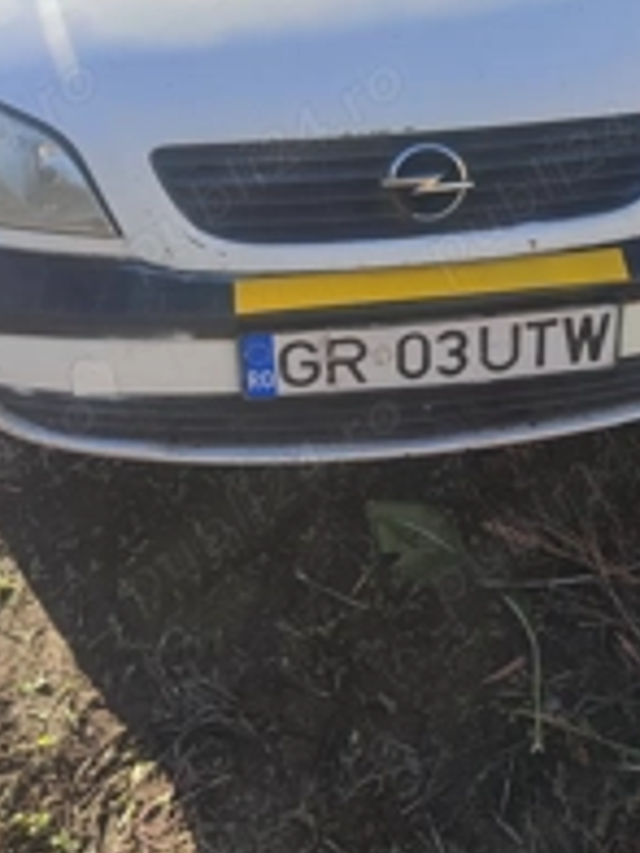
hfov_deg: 28.4
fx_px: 1257
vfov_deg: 36.8
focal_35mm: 51
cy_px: 239
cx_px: 414
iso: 50
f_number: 1.9
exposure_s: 1/388
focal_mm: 6.04
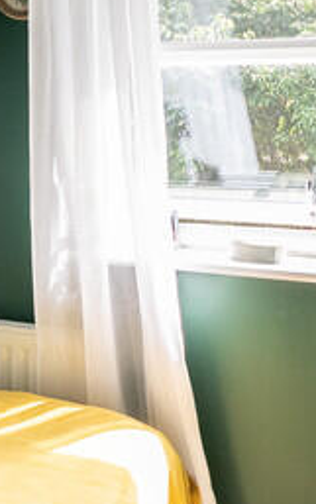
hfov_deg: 18.7
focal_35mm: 65
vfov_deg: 30.9
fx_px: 894
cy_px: 122
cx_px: -88
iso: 500
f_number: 7.1
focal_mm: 16
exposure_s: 1/60
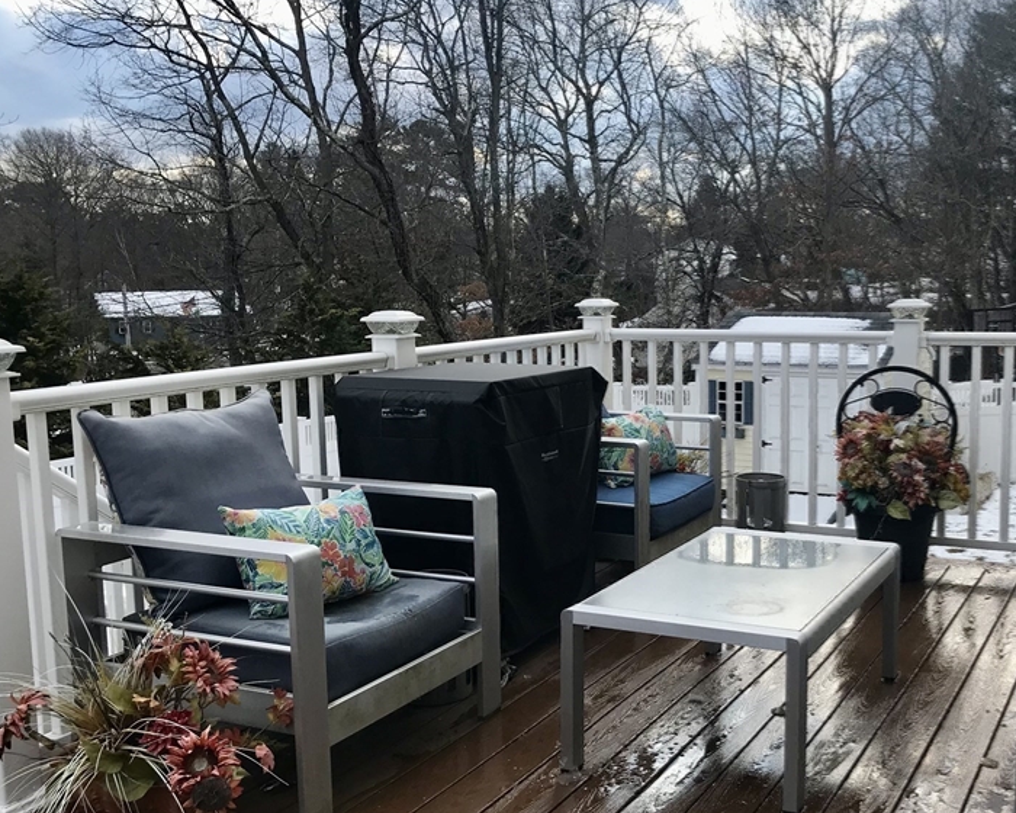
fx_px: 1203
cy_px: 452
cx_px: 656
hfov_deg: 45.3
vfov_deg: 37.3
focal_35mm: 40
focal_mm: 3.99
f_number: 1.8
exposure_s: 1/967
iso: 20
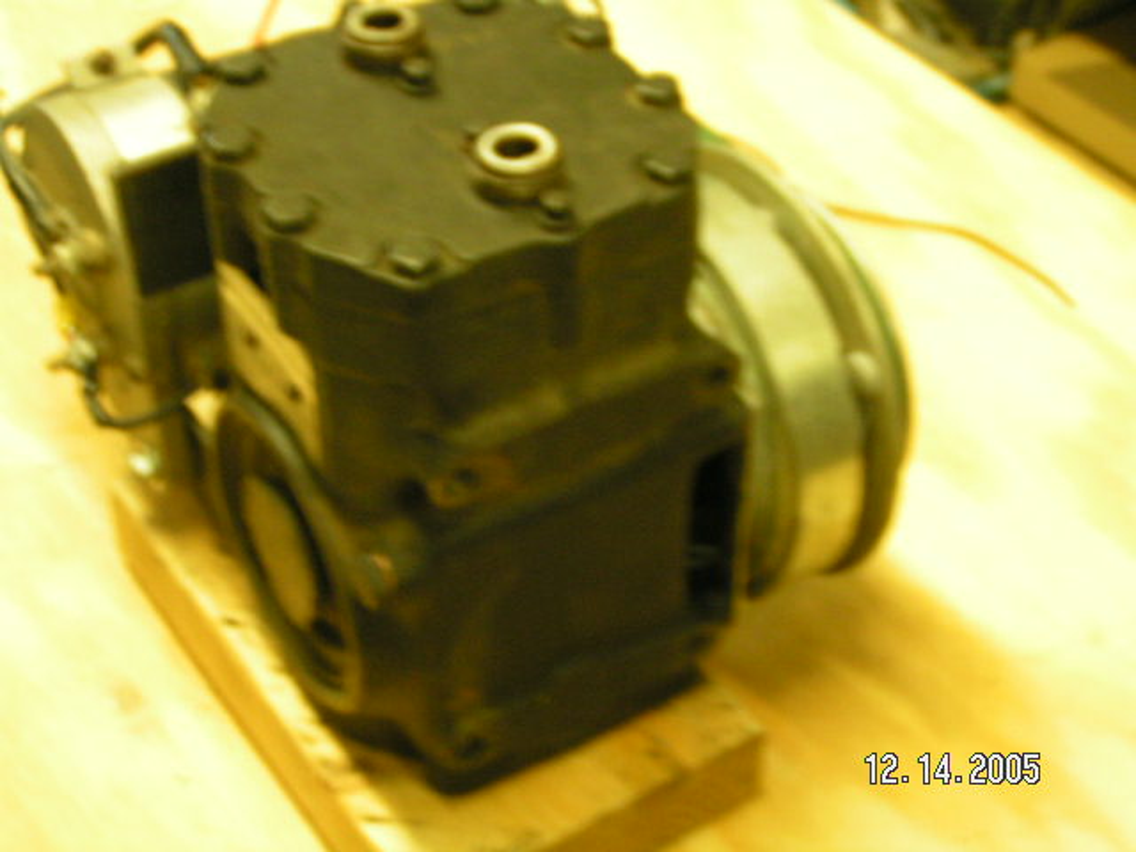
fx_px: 2067
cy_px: 426
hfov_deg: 30.7
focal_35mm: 63
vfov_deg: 23.3
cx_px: 568
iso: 200
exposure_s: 1/6
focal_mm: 9.7
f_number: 3.2
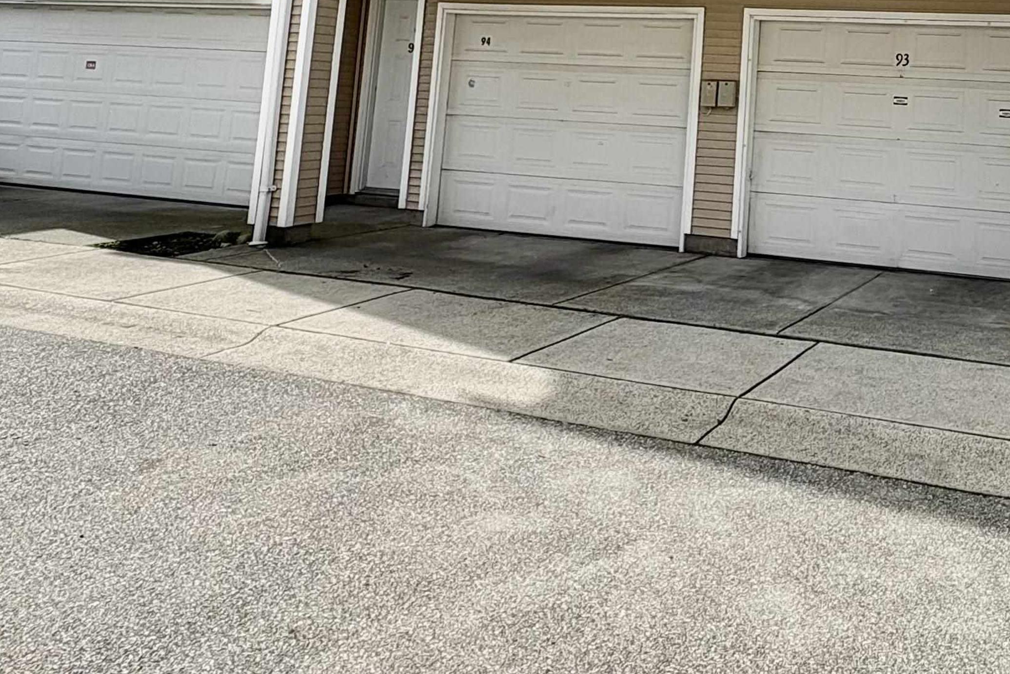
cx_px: 870
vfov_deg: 40.7
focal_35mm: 27
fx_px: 757
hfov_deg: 59.4
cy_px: -28
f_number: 2.2
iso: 50
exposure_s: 1/1395
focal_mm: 2.22
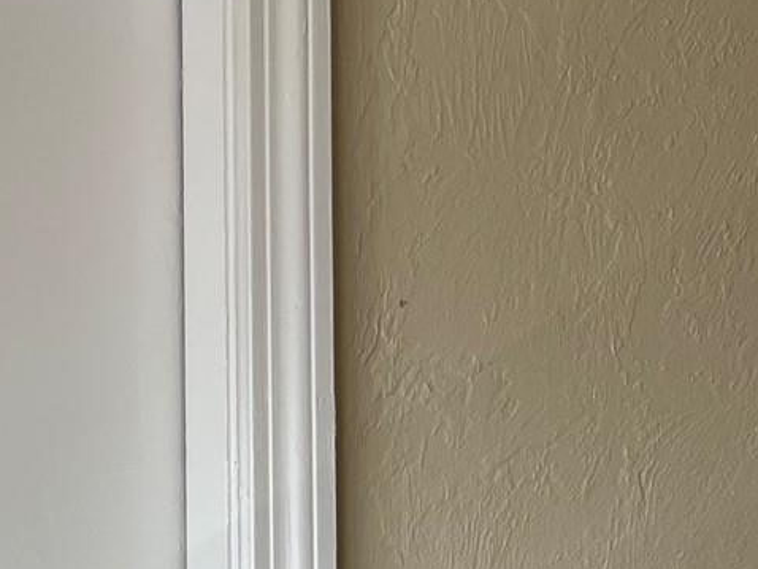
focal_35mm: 87
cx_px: -395
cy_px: 829
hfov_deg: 19.5
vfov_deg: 15.7
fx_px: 1906
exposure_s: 1/283
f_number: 1.5
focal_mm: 5.7
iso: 40
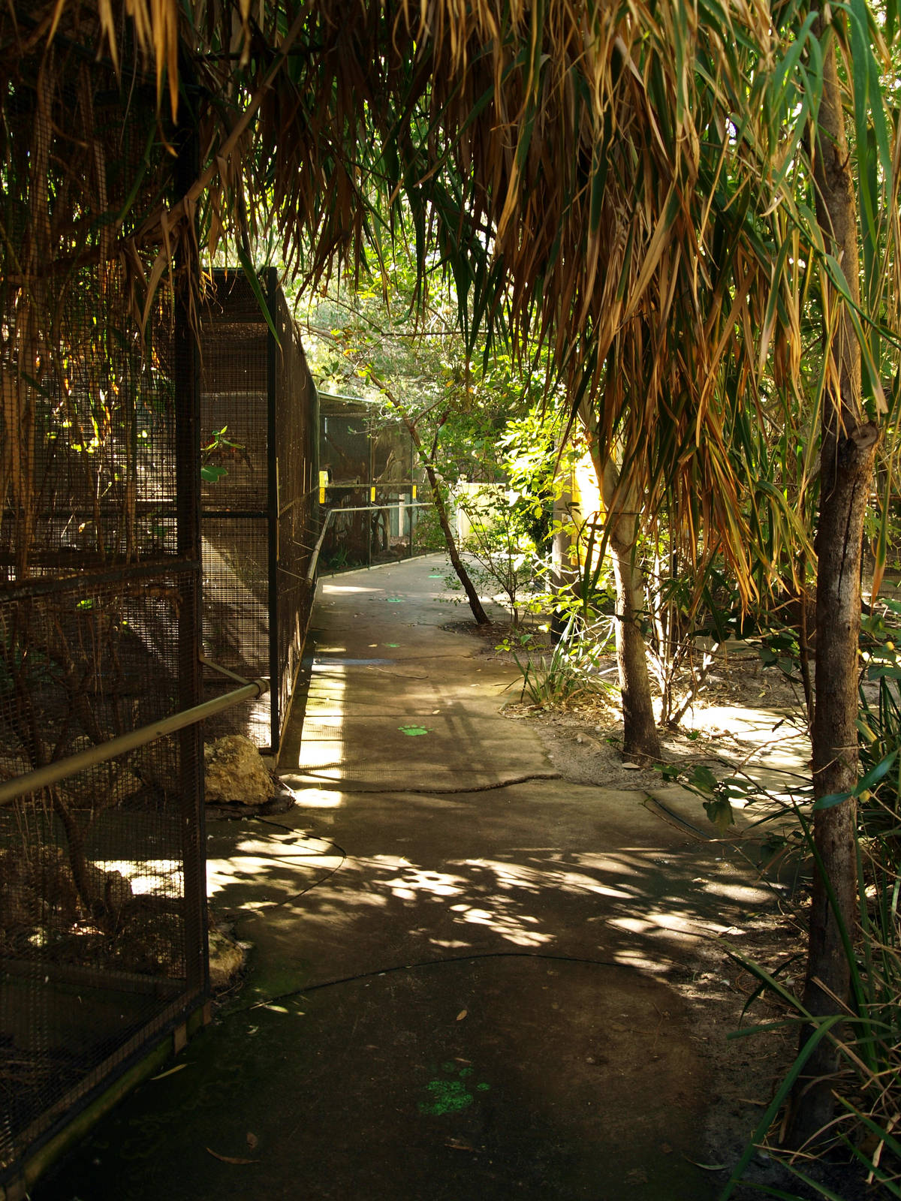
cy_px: 600
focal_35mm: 34
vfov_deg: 54.0
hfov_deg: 41.8
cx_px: 450
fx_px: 1180
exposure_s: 1/20
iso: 160
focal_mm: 17
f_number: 5.6
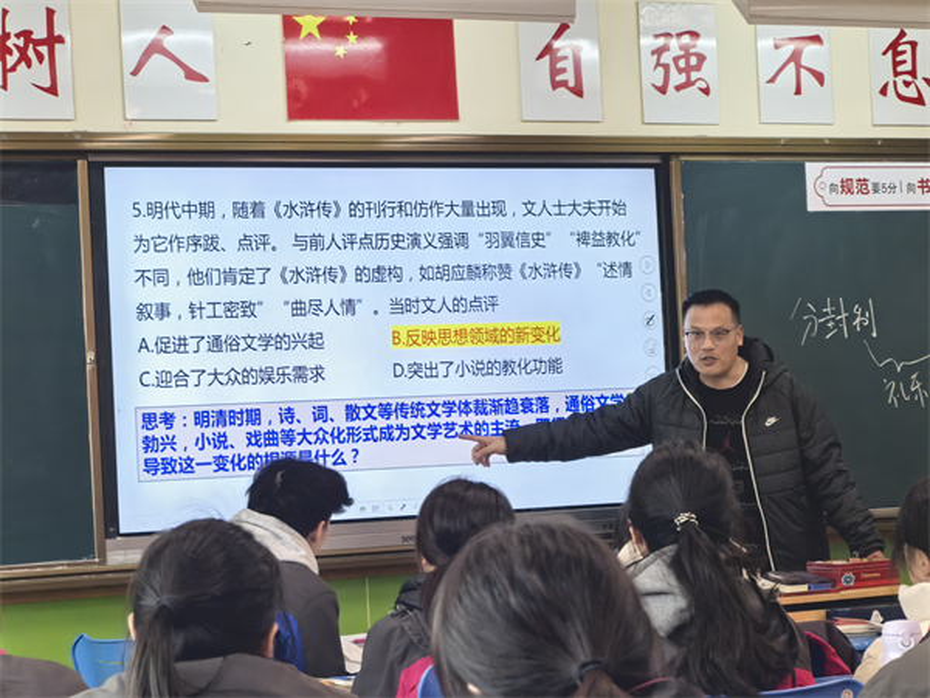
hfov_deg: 19.4
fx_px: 2713
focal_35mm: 101
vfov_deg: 14.6
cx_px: 465
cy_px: 349
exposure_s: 1/100
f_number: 3
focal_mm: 14.6
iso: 500
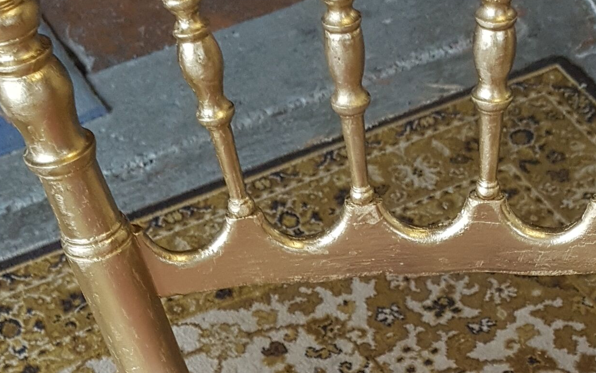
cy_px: 617
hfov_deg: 31.5
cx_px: 436
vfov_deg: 17.5
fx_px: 1040
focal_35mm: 64
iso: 160
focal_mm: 4.2
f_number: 1.7
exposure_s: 1/33
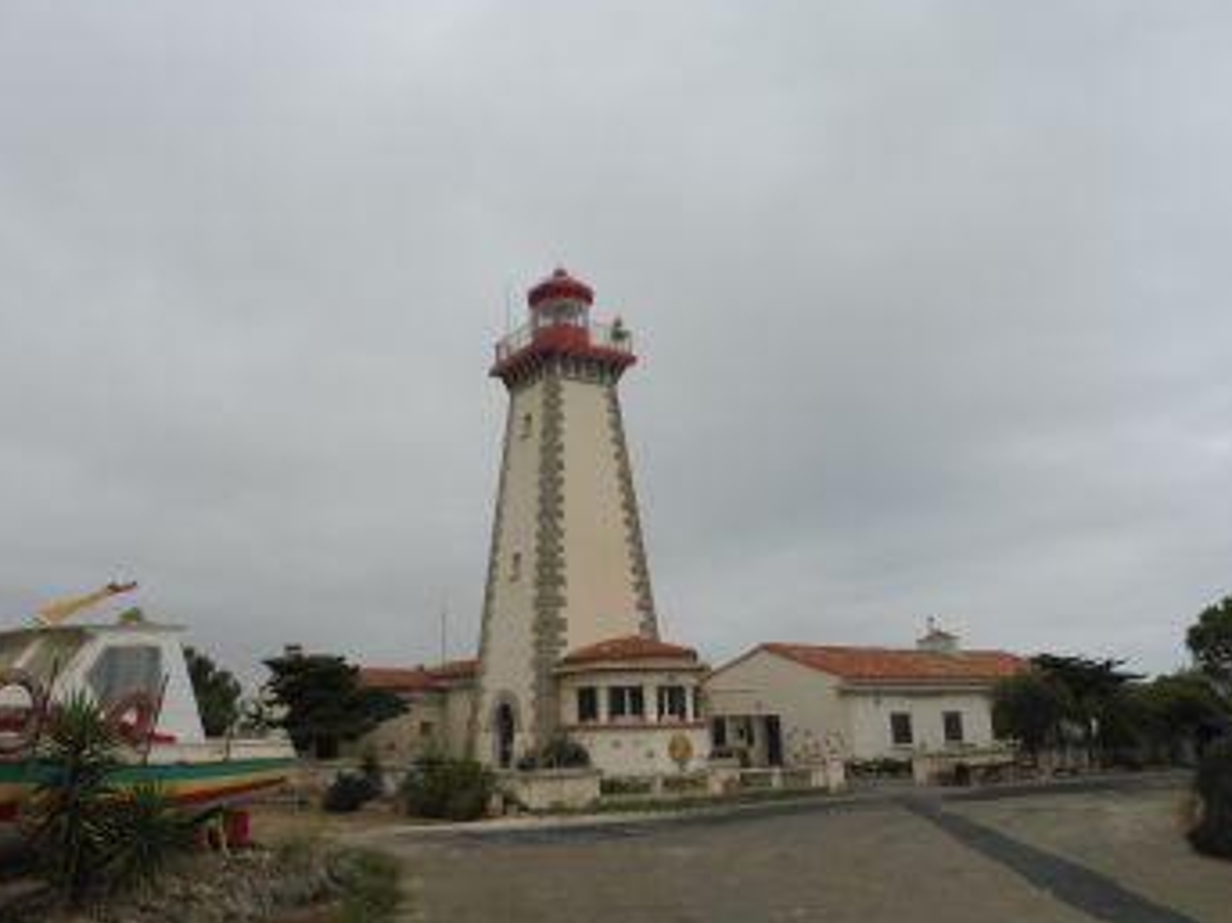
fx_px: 996
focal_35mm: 28
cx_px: 568
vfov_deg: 49.7
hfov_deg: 63.4
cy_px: 492
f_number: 4
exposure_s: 1/400
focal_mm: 4.3
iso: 100
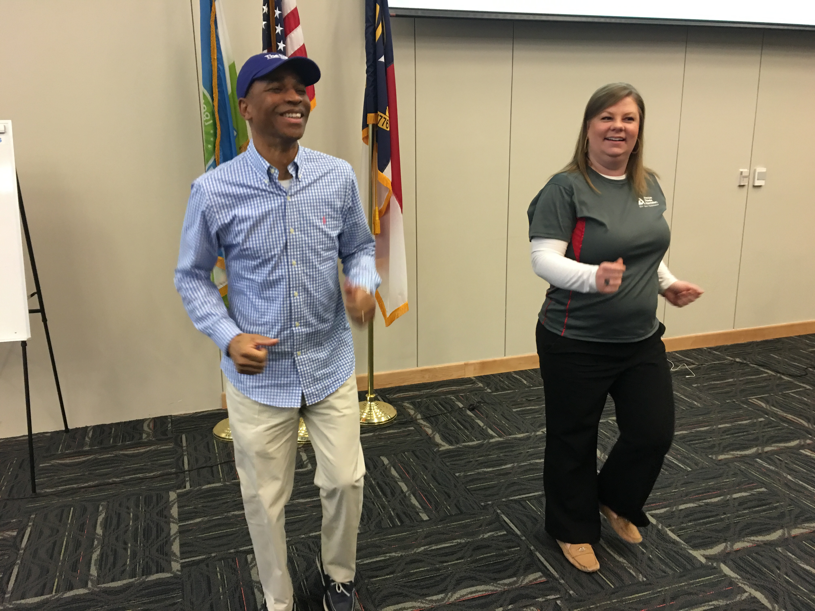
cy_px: 306
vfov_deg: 48.2
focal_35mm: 29
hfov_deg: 61.7
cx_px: 408
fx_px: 683
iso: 80
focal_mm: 4.15
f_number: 2.2
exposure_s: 1/15
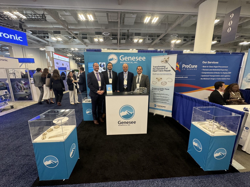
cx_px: 125
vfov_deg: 85.7
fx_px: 101
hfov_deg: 102.1
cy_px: 94
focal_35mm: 14
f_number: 2.2
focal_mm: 2.22
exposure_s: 1/99
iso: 250
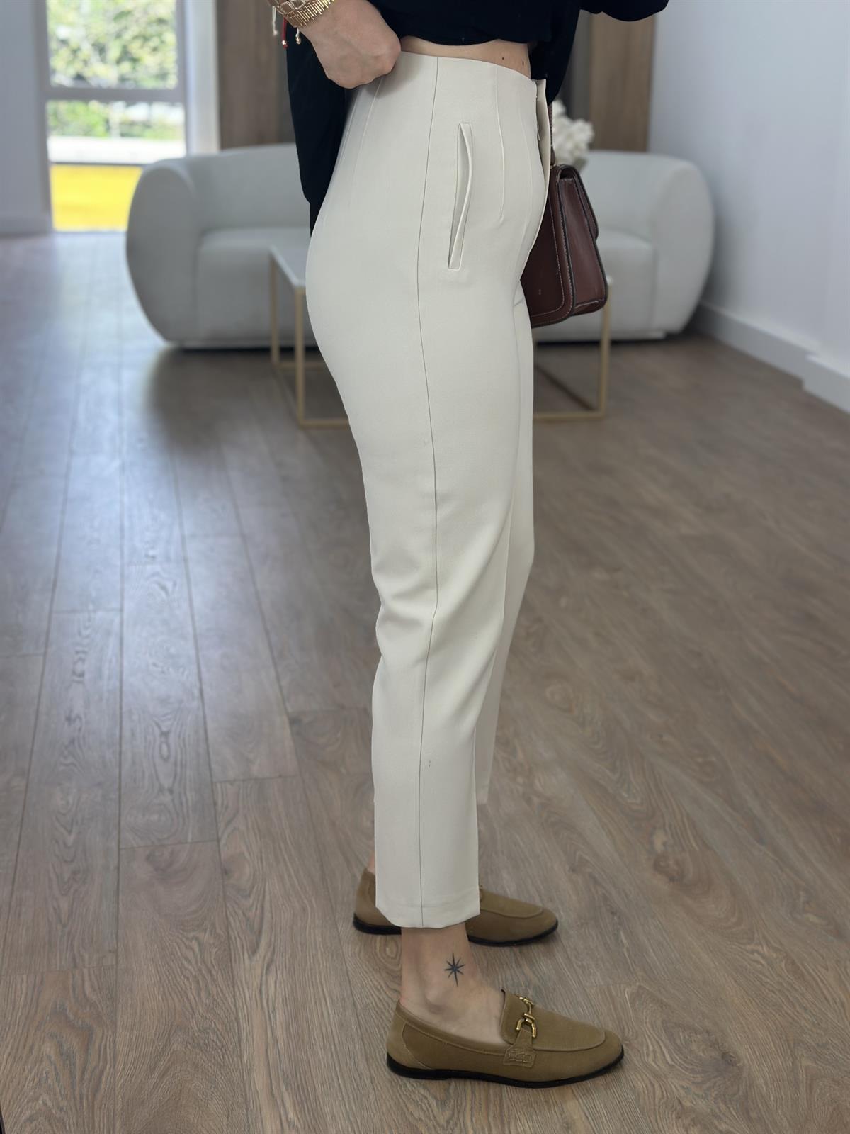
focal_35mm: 48
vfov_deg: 39.7
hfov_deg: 30.3
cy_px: 567
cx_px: 425
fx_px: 1572
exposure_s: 1/286
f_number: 1.78
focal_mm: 6.86
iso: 80
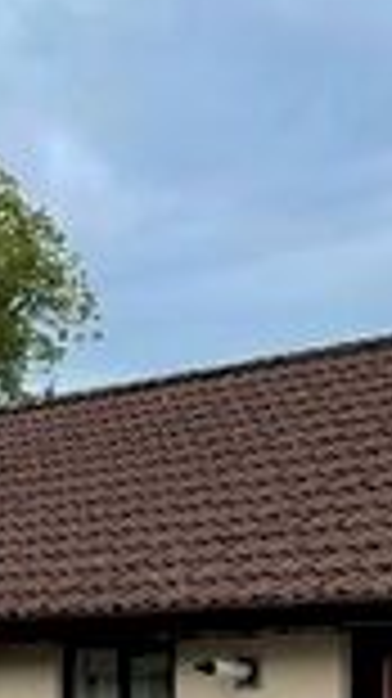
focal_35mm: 128
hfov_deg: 7.8
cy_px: 678
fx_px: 2369
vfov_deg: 16.5
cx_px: -910
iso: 32
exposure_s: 1/2857
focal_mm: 5.1
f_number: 1.6
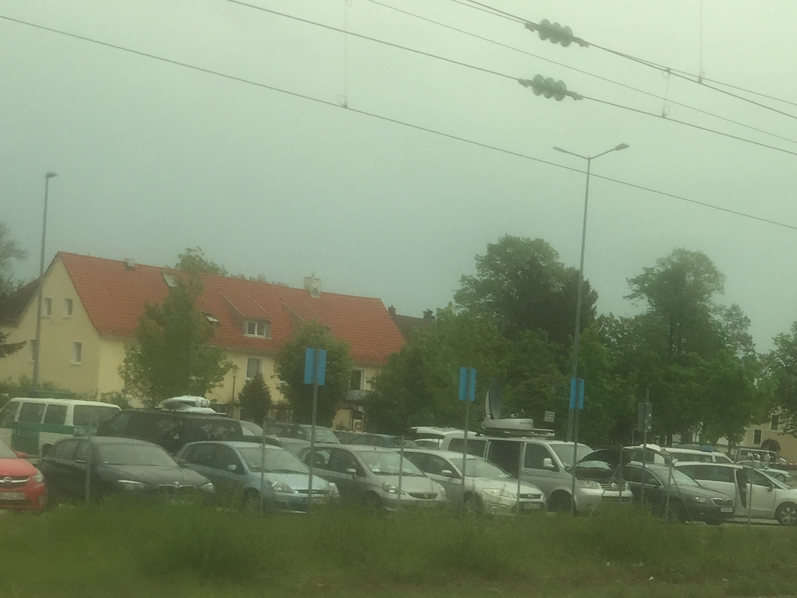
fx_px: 1543
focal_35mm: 67
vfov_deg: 21.7
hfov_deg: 26.8
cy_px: 460
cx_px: 857
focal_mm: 4.15
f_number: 2.2
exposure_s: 1/842
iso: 32
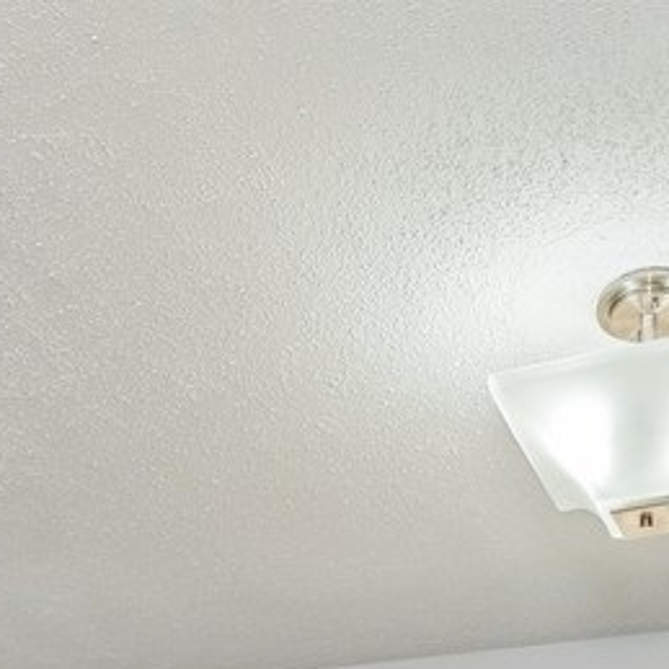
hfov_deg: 27.3
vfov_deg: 19.4
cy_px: 1250
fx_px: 1378
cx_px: 380
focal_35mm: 63
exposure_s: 1/80
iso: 200
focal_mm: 12
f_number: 8
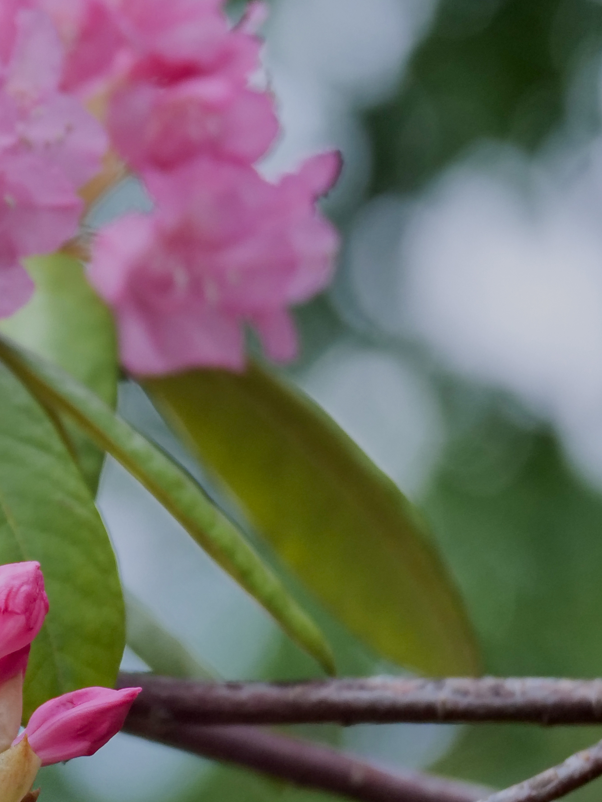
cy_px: 426
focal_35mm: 582
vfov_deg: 3.4
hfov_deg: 2.6
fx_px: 13494
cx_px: -231
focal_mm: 100
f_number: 2.8
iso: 400
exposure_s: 1/200
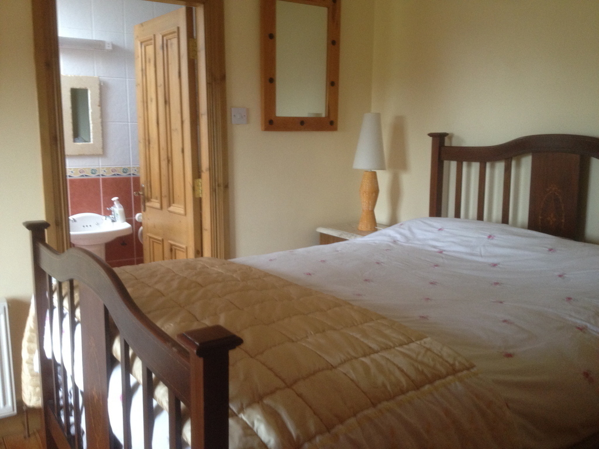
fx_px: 606
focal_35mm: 35
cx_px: 300
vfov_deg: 40.7
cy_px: 224
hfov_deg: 52.6
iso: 160
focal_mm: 4.28
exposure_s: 1/20
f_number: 2.4
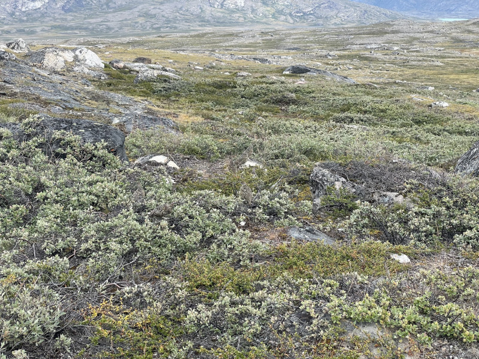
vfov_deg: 28.0
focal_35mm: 52
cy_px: 180
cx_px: 240
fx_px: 720
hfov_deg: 36.8
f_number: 2
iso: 25
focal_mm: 6
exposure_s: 1/277
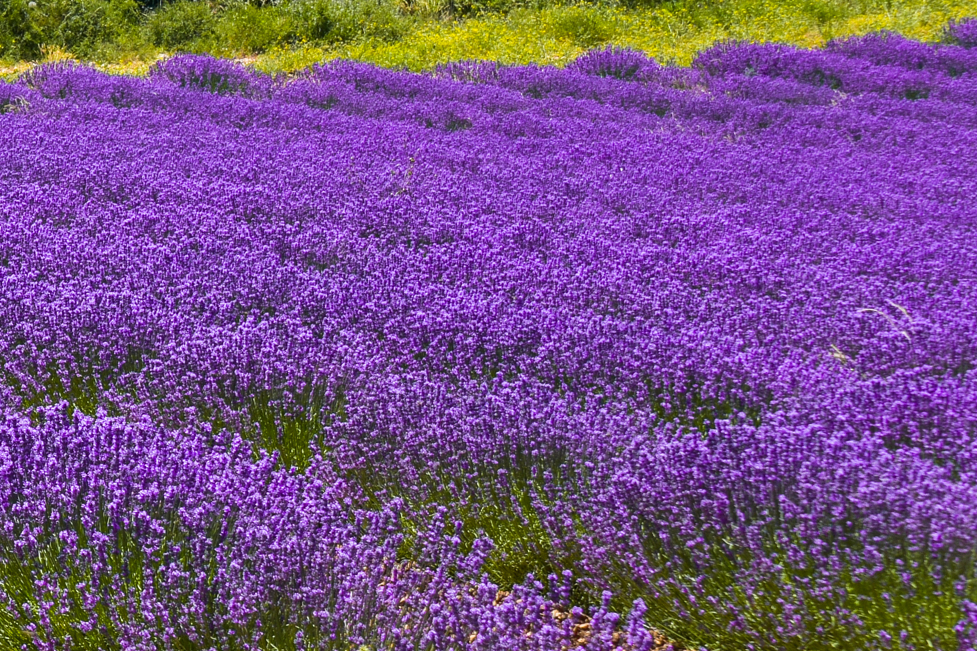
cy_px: 109
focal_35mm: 138
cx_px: -486
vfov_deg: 9.9
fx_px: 3745
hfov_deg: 13.9
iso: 64
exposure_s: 1/125
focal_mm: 40
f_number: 9
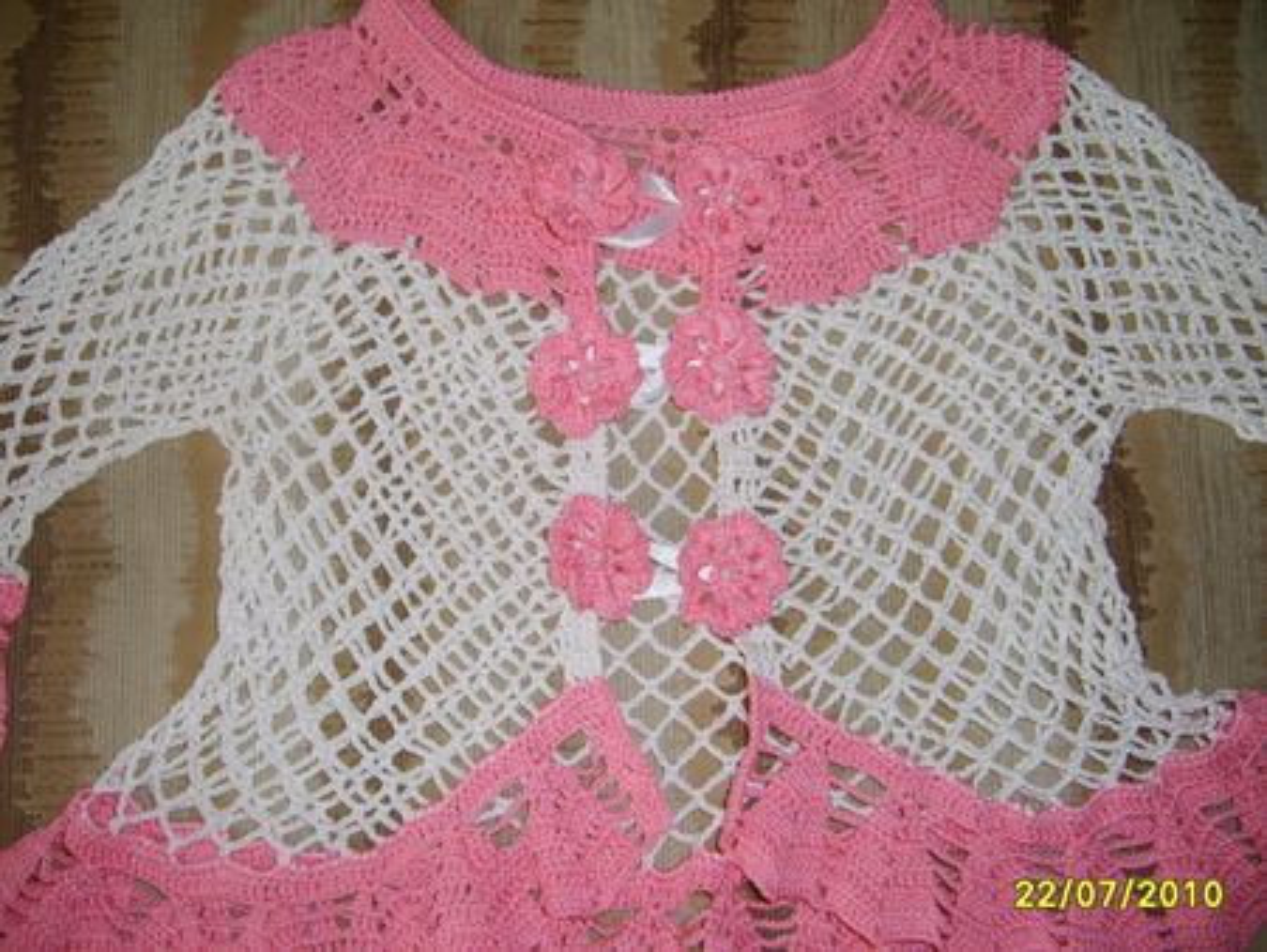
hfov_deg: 52.6
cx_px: 634
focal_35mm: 35
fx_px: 1282
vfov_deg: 40.7
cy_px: 476
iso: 100
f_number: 2.8
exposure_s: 1/45
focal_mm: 5.8
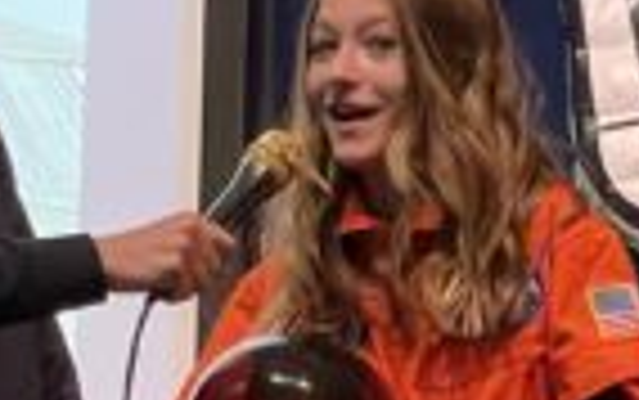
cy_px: 712
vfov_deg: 4.5
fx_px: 5072
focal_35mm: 291
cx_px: 1346
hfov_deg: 6.9
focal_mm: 6
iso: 800
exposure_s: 1/45
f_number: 2
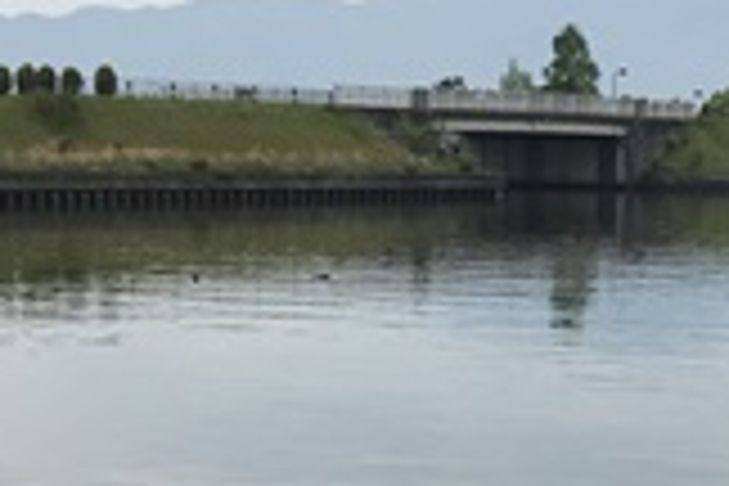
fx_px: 2187
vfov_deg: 12.6
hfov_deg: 18.7
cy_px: 423
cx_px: 598
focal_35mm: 108
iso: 20
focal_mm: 3.99
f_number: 1.8
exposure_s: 1/1623
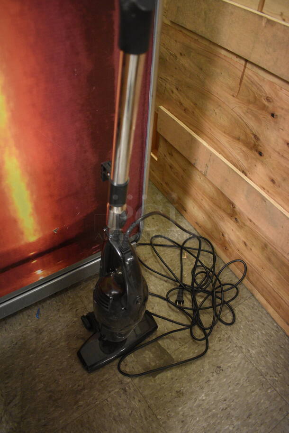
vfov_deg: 67.3
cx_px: 144
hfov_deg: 48.0
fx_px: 325
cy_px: 216
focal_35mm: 27
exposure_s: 1/30
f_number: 3.5
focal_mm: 18
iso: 2500
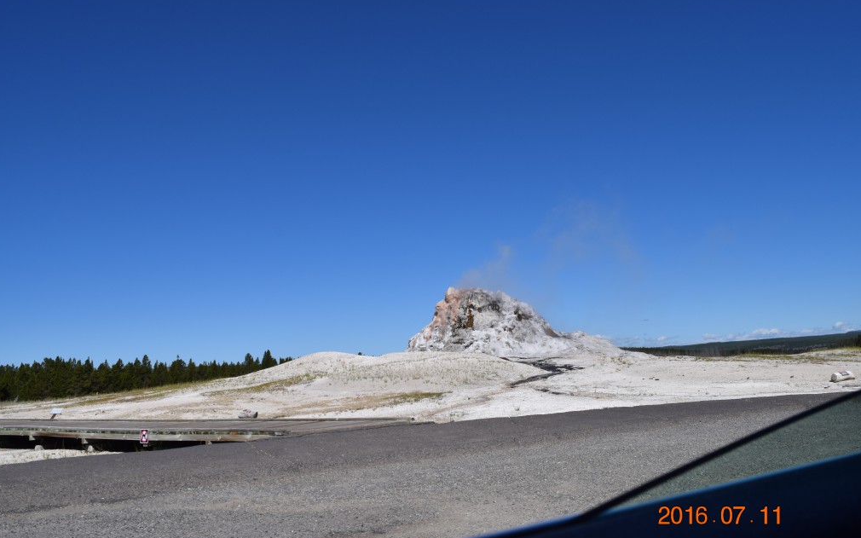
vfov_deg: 40.6
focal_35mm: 31
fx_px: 727
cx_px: 429
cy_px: 269
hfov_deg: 61.2
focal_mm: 20
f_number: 11
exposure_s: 1/500
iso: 200
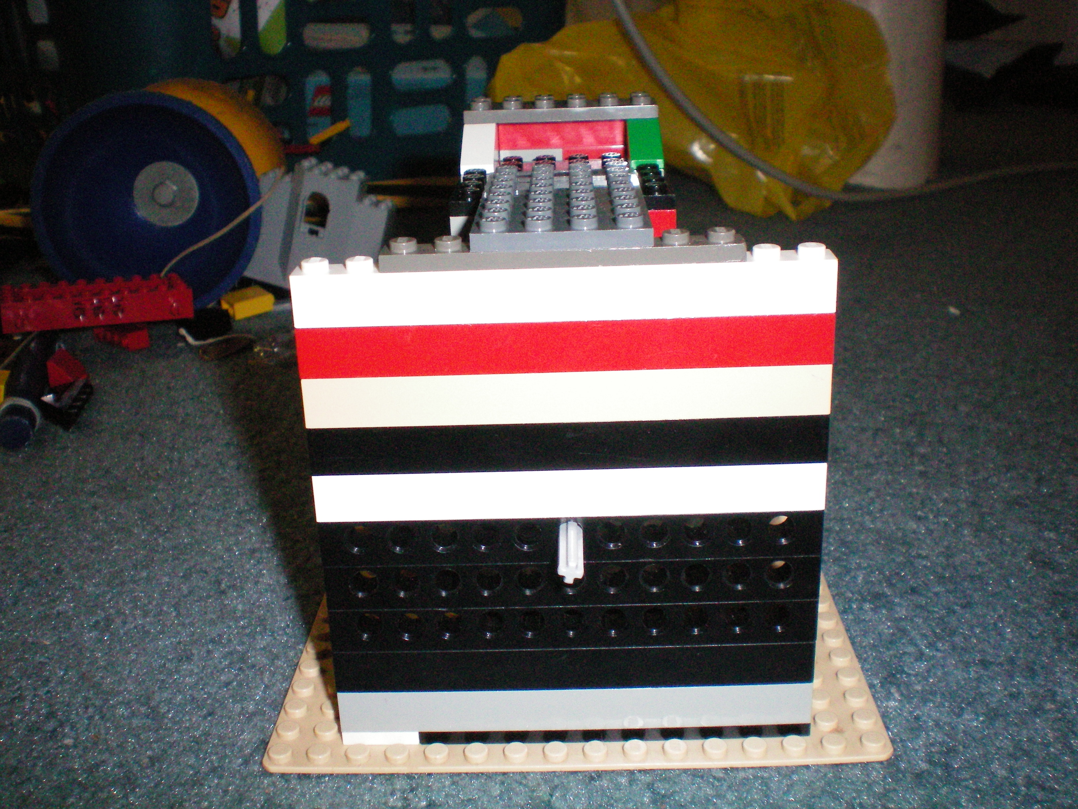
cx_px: 539
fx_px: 1183
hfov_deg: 49.0
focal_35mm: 38
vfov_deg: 37.7
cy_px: 404
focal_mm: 6.3
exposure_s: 1/60
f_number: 4.6
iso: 400
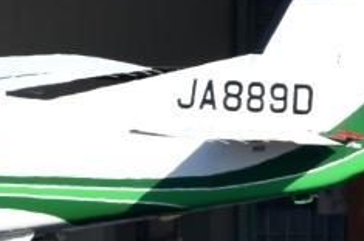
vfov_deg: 0.5
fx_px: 29100
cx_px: -189
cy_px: 163
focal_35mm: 2882
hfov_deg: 0.7
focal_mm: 440
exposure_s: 1/800
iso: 400
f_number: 8
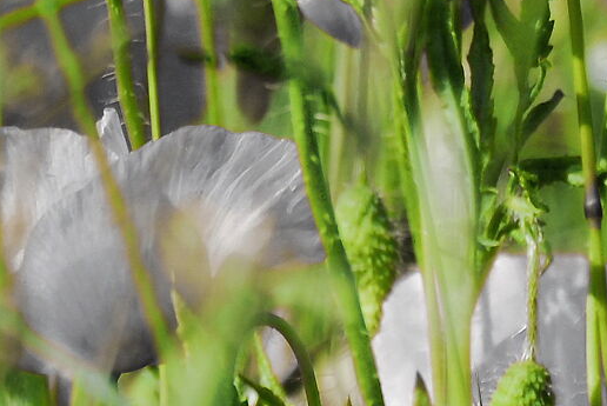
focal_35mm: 942
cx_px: 187
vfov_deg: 1.5
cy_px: -475
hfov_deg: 2.2
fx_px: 15902
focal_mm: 135
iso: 100
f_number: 10
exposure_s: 1/100
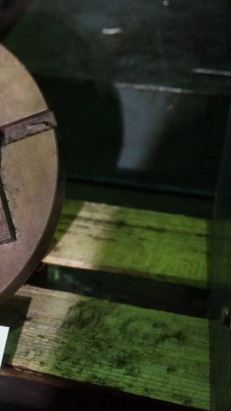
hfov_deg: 15.8
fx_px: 784
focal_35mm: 72
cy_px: 204
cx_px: -82
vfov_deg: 29.4
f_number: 5
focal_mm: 30
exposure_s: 1/160
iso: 3200
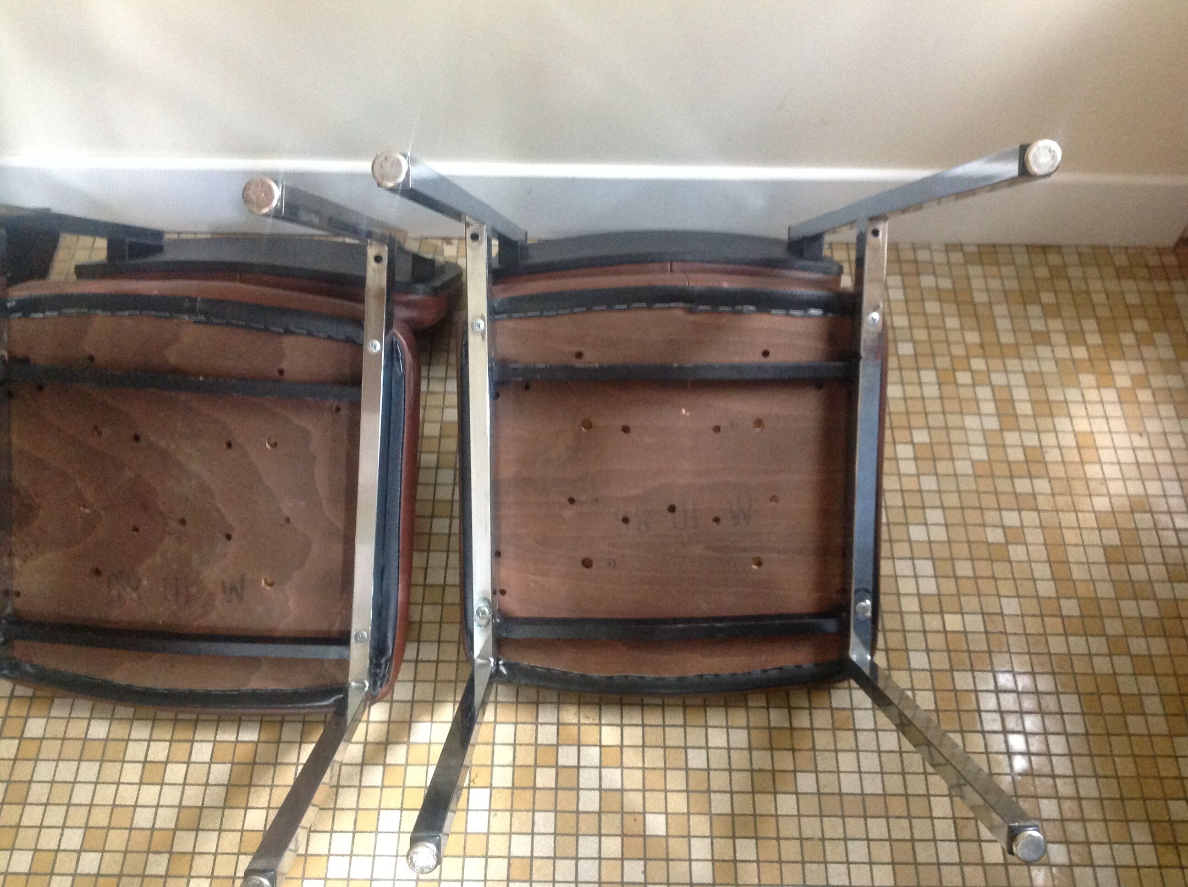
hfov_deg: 52.7
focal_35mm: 35
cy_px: 444
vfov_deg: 40.6
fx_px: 1199
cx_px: 594
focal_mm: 4.28
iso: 400
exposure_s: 1/15
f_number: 2.4
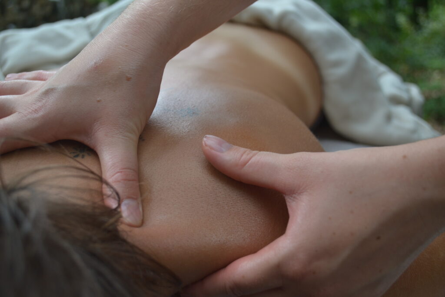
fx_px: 519
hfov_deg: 46.4
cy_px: 148
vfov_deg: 31.9
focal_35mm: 42
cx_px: 222
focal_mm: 28
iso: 140
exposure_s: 1/125
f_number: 4.5
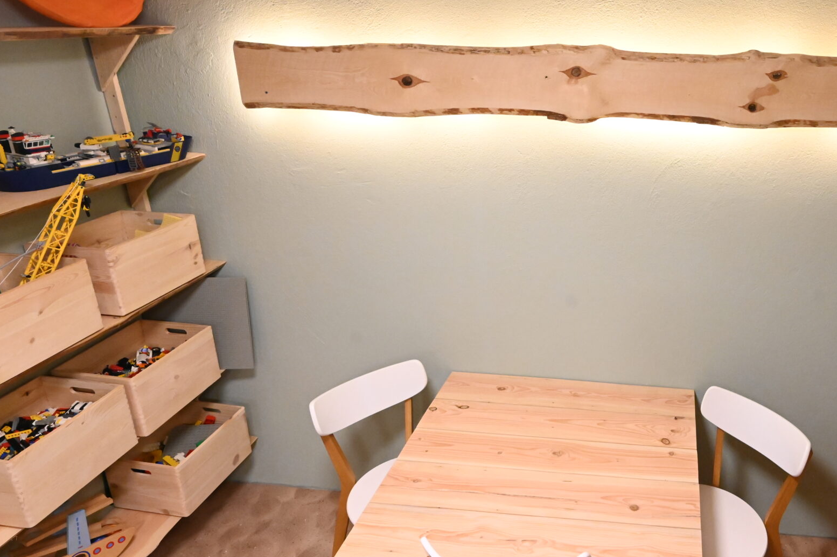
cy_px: 278
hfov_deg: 62.7
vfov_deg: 46.3
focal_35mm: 28
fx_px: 651
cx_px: 599
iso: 8000
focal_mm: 17
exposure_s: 1/100
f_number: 8
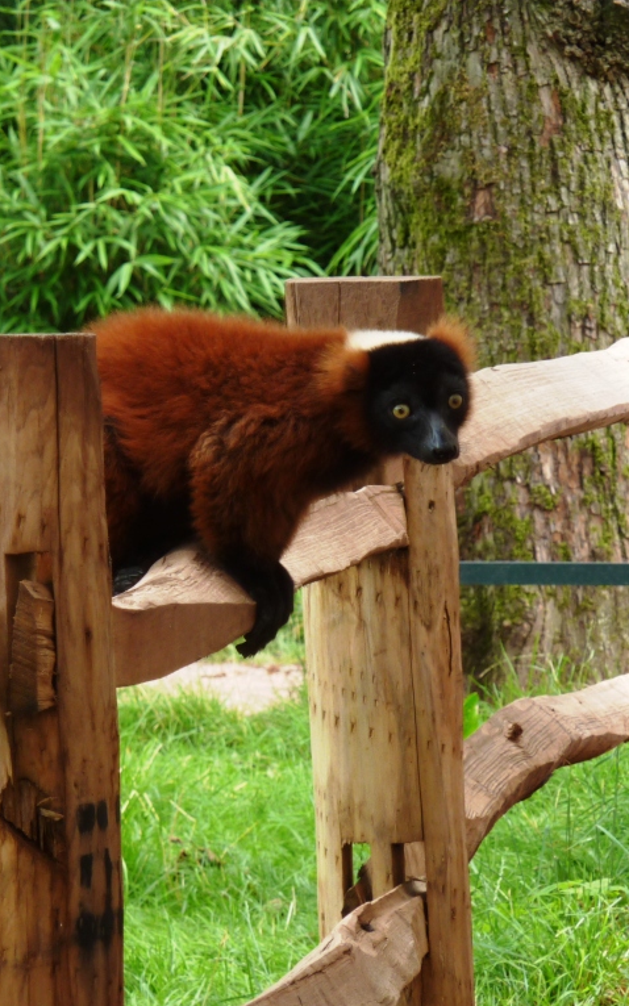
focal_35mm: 278
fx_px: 7626
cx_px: 300
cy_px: 504
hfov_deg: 4.7
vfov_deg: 7.6
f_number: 4.5
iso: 80
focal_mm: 32.1
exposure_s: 1/50
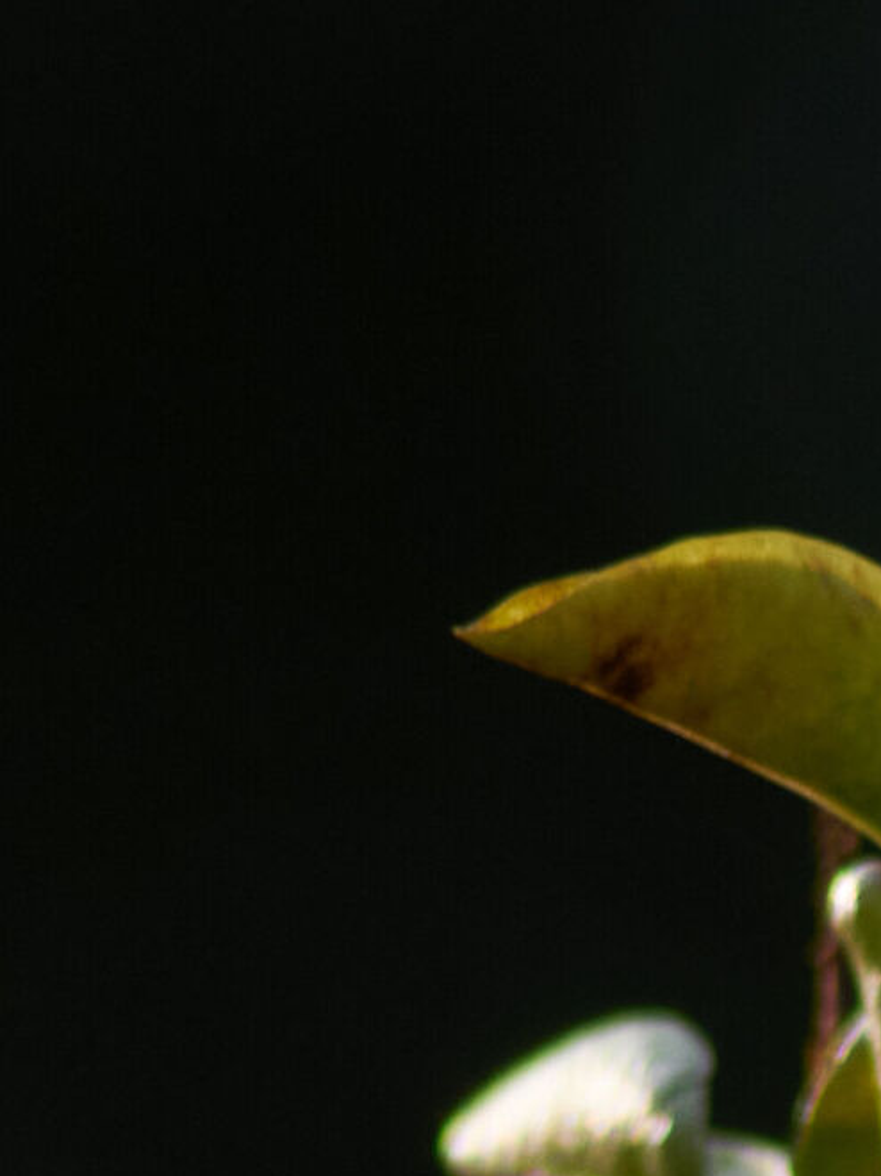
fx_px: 106927
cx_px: 1298
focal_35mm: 3150
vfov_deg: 0.6
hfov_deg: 0.5
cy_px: 1313
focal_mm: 600
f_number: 11
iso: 800
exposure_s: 1/800
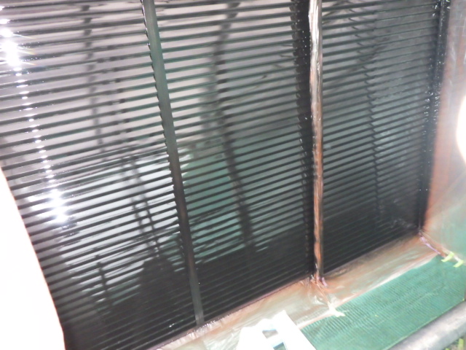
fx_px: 377
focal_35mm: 28
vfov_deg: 49.7
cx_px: 233
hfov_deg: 63.4
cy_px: 175
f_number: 3.5
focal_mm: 5
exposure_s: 1/45
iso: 1600
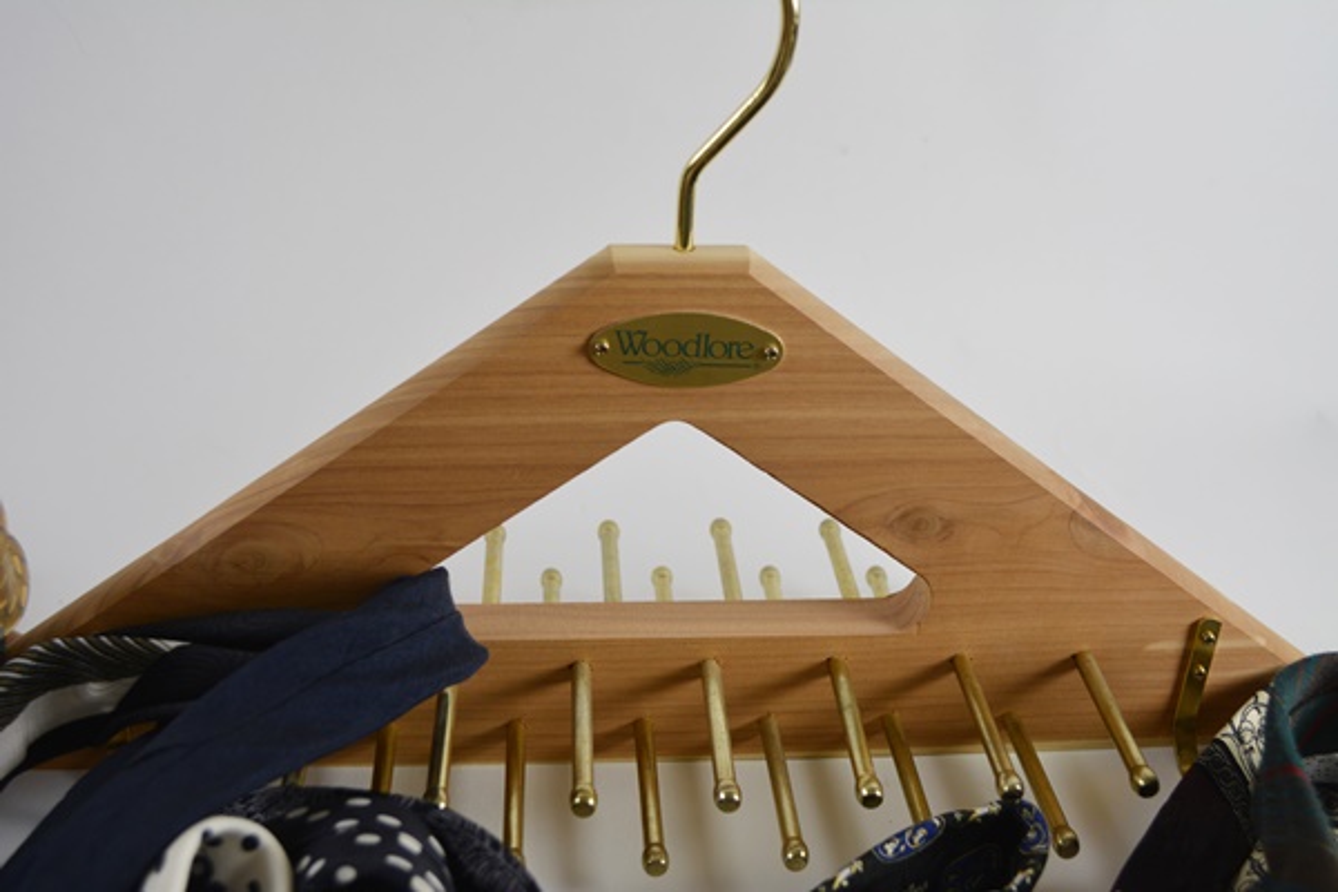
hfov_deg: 49.6
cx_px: 669
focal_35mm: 39
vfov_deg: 34.2
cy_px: 446
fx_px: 1449
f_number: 5.6
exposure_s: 1/125
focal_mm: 26
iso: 320
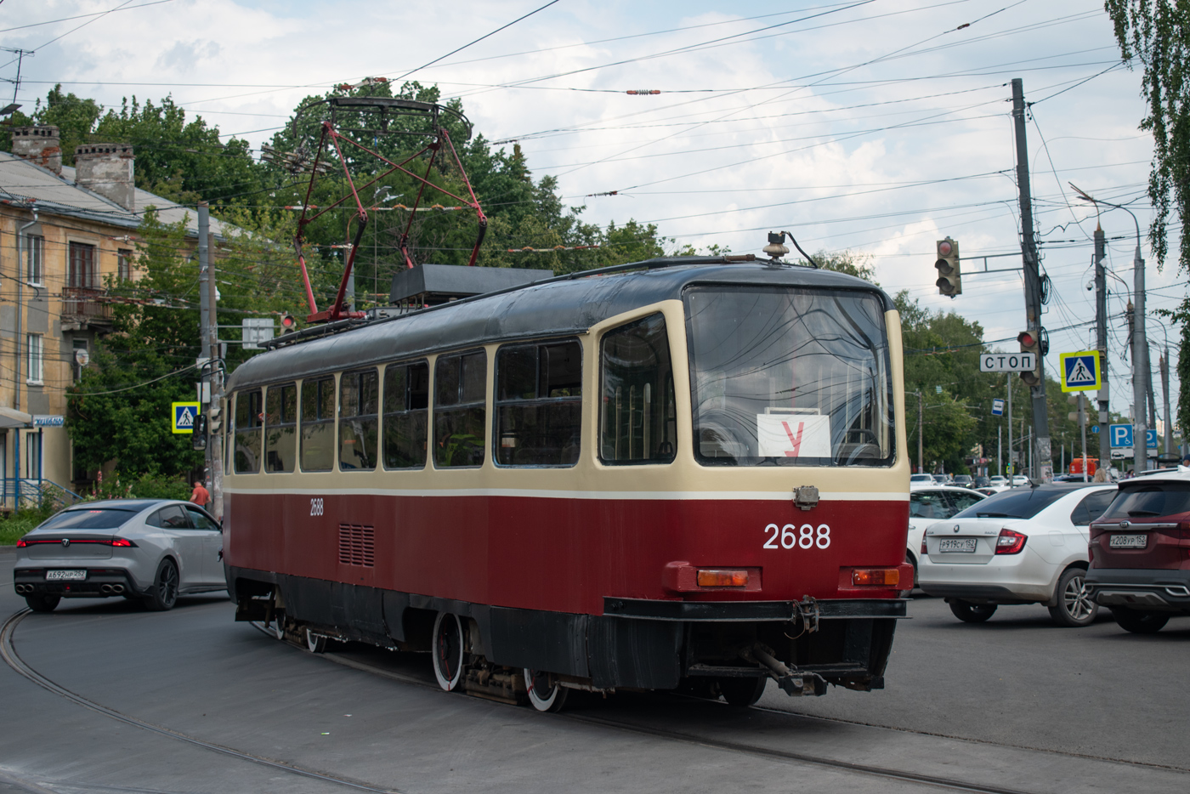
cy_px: 397
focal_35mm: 63
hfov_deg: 31.9
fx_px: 2083
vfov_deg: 21.6
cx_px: 595
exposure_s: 1/500
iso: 100
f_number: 5
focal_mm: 42
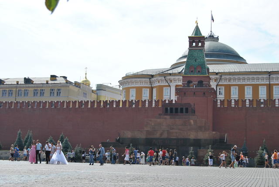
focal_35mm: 63
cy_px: 94
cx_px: 140
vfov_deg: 21.6
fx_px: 489
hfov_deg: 31.9
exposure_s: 1/250
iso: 100
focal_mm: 42
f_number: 8
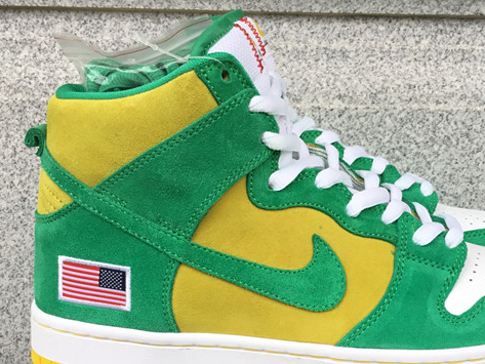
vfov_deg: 24.3
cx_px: 301
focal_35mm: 59
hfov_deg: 32.5
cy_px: 304
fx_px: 827
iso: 25
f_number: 2.4
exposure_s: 1/100
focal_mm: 3.3
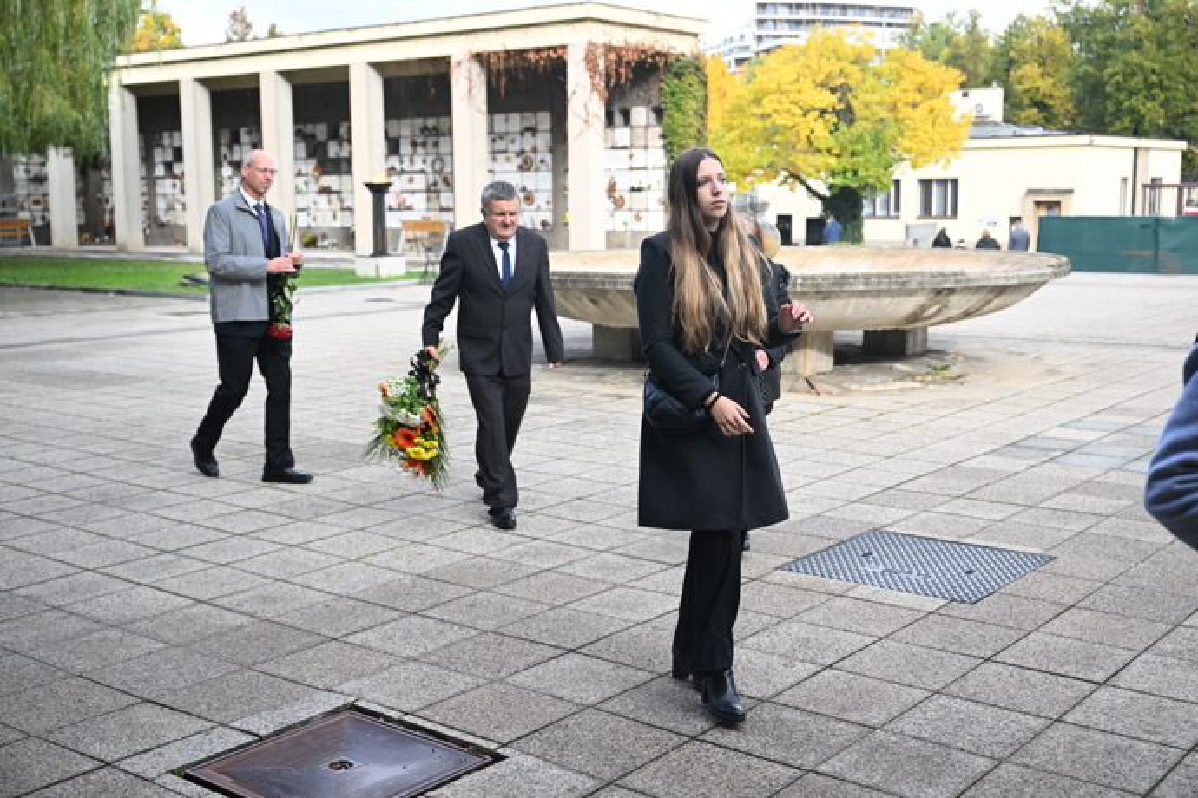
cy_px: 399
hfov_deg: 46.4
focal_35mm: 42
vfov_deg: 31.9
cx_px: 599
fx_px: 1398
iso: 3200
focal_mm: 42
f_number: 3.5
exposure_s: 1/5000
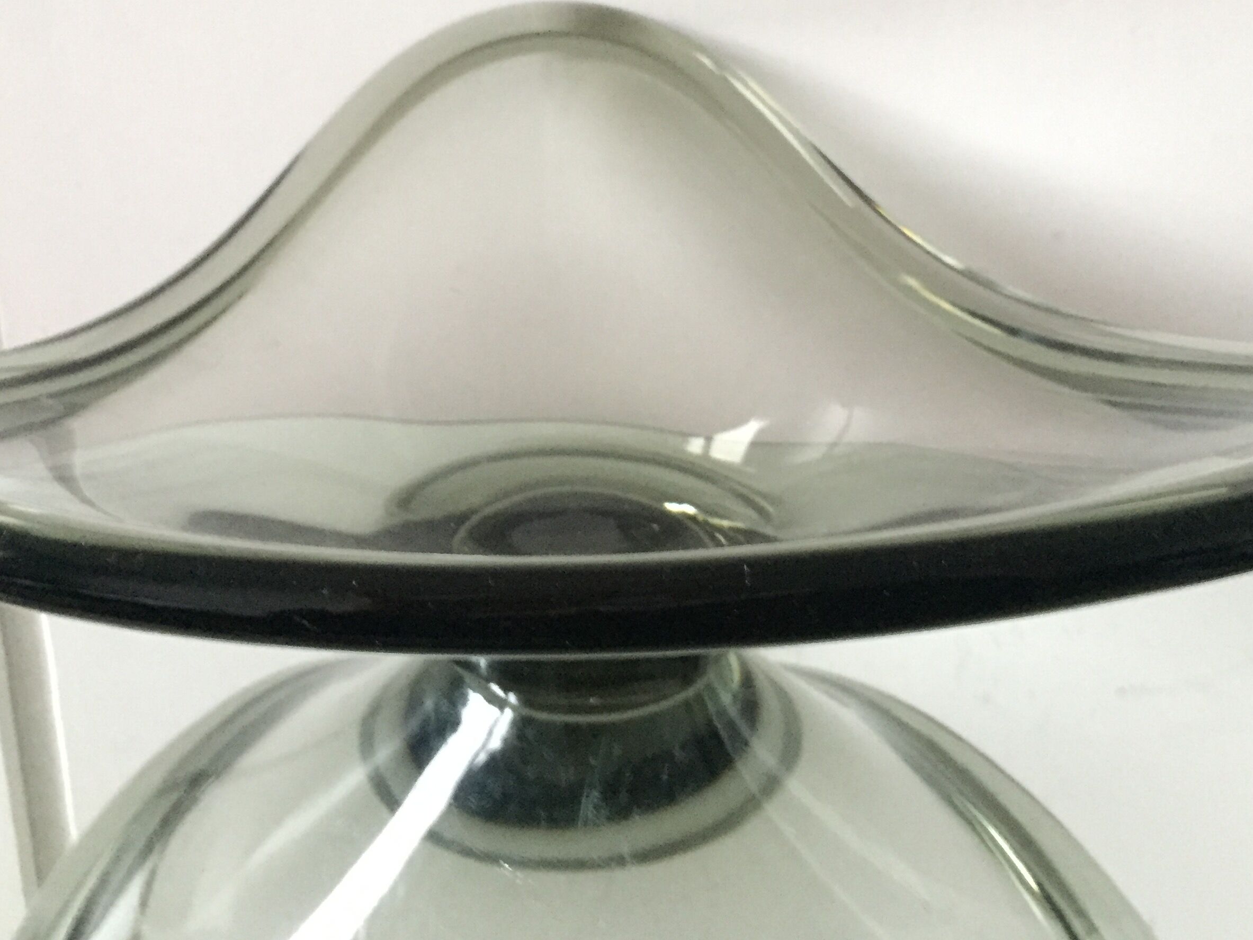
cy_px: 369
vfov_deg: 35.8
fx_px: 1448
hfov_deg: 46.8
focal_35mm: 40
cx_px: 636
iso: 640
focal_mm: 4.15
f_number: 2.2
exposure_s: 1/17
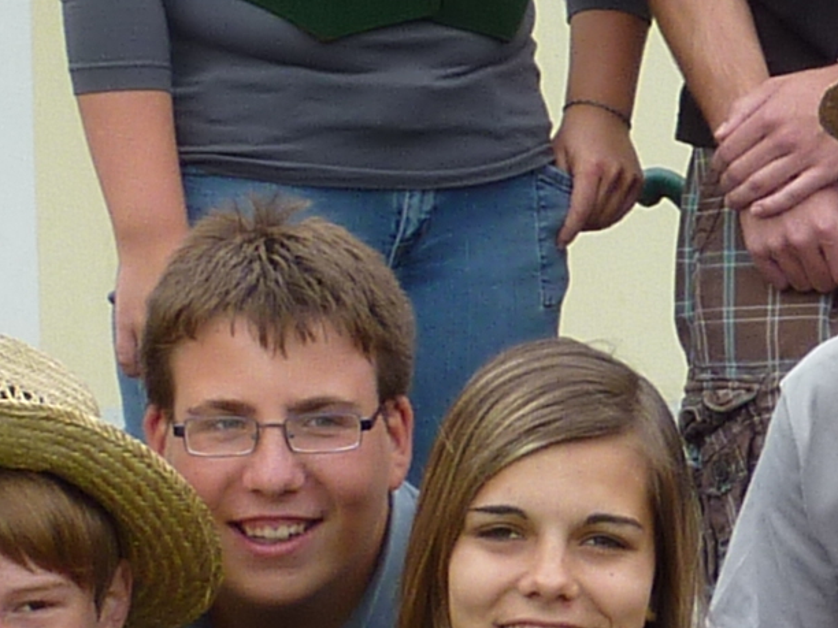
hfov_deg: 6.6
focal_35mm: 286
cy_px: 181
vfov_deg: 5.2
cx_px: 1865
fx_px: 6924
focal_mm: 7.9
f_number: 3.8
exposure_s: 1/80
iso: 80
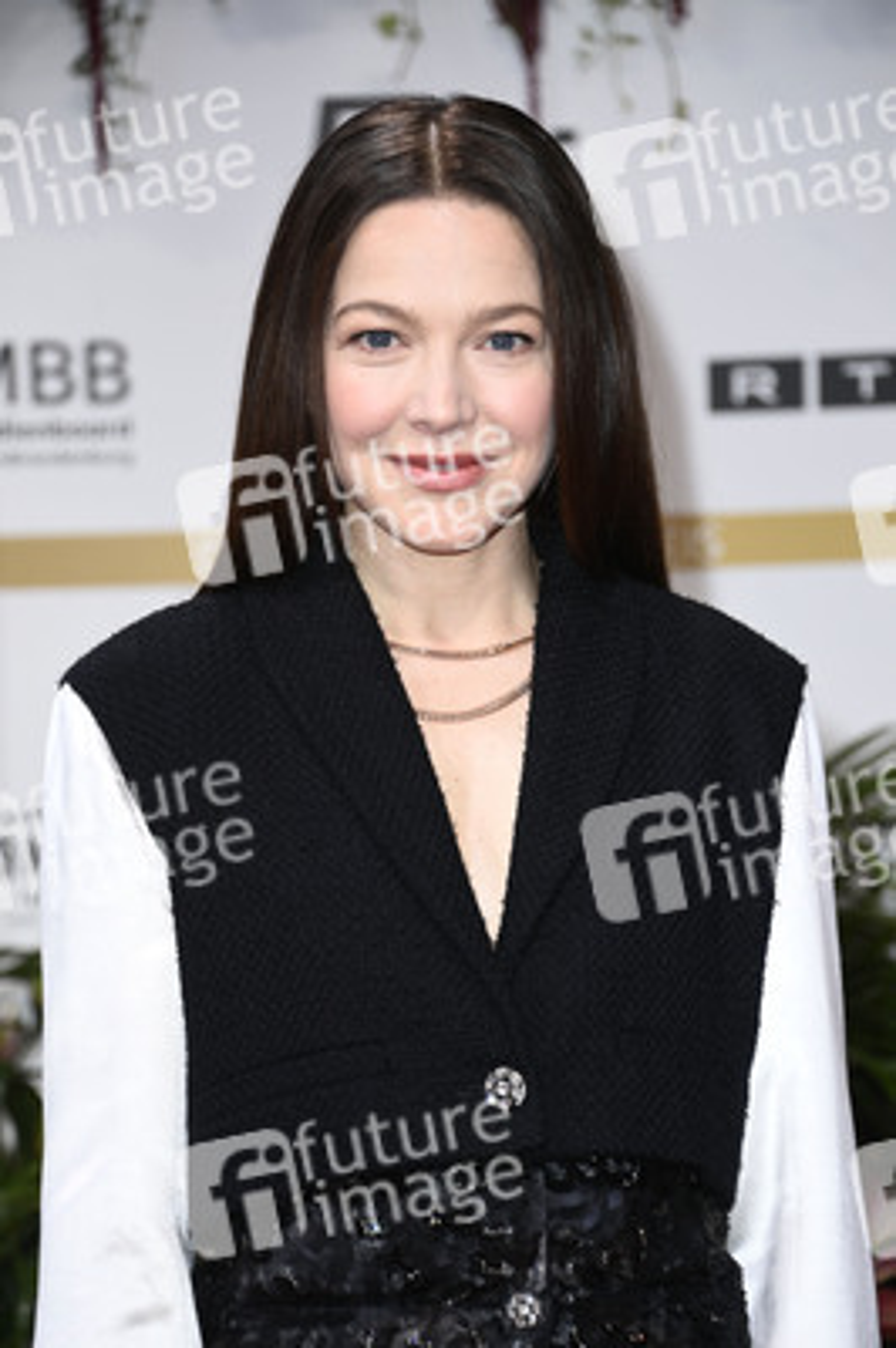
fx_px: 5609
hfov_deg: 9.1
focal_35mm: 150
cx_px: 448
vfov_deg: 13.7
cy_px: 674
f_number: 5.6
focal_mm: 150
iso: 500
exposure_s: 1/250
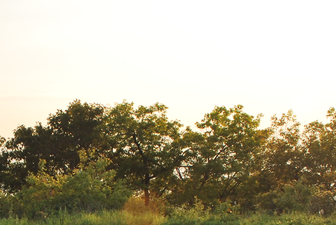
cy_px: 295
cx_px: 24
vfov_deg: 14.9
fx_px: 822
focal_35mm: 88
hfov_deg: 22.5
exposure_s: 1/320
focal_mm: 18
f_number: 9
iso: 200
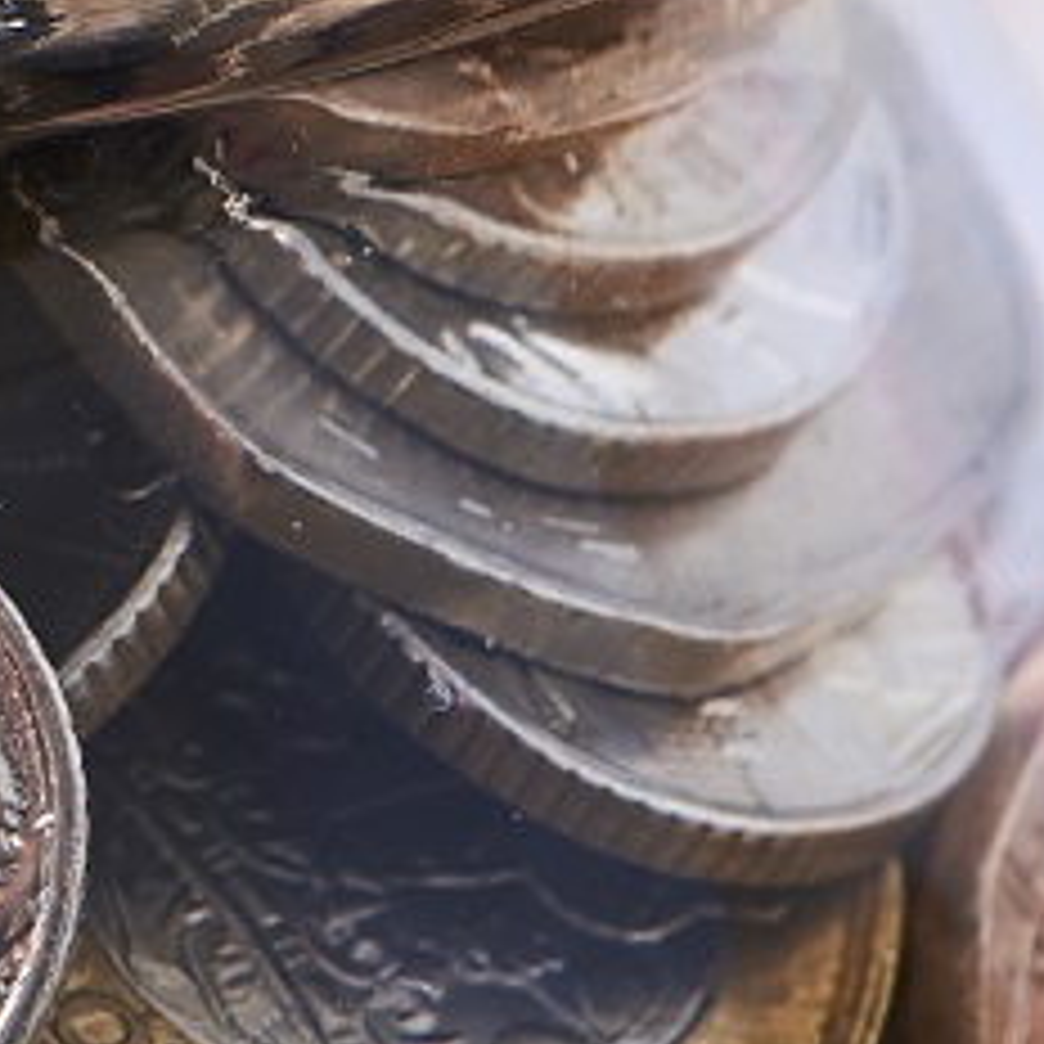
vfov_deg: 3.8
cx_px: -1199
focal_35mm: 455
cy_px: -619
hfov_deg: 3.8
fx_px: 15525
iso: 200
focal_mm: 105
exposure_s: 1/125
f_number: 11
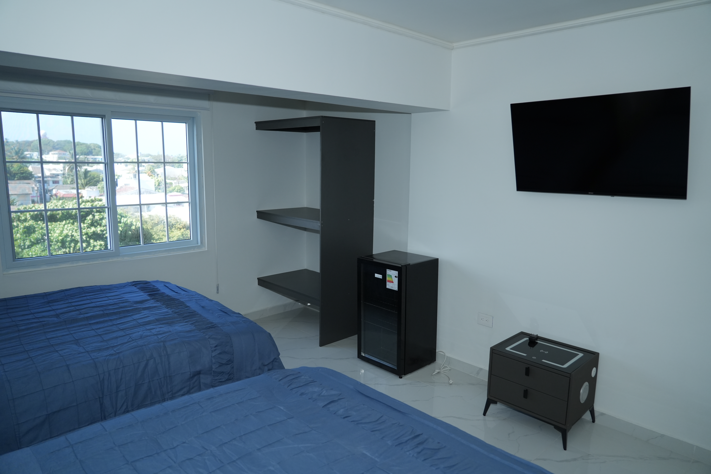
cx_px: 356
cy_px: 237
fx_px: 474
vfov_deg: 53.1
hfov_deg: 73.7
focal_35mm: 24
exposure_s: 1/2000
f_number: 4
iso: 1000
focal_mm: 24
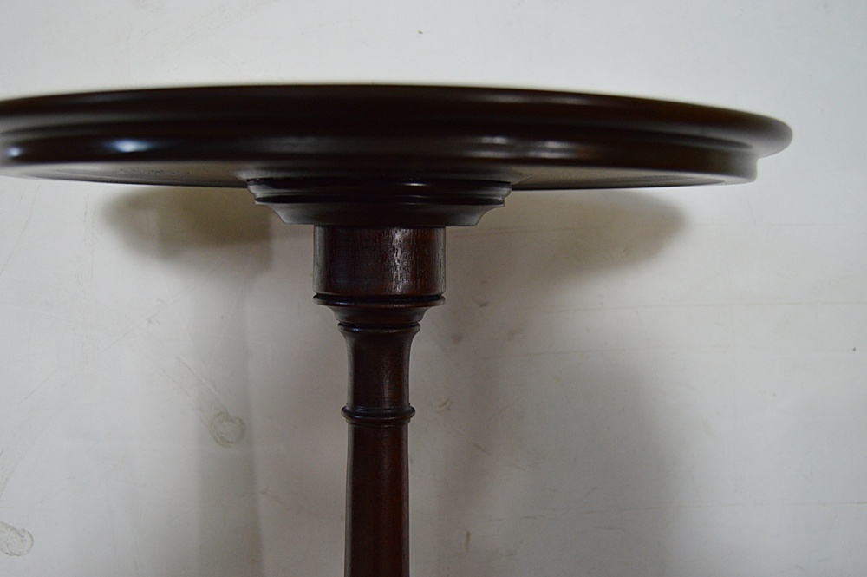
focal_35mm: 39
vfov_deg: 34.2
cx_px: 434
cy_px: 288
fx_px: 938
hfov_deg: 49.6
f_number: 4
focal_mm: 26
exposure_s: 1/60
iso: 900
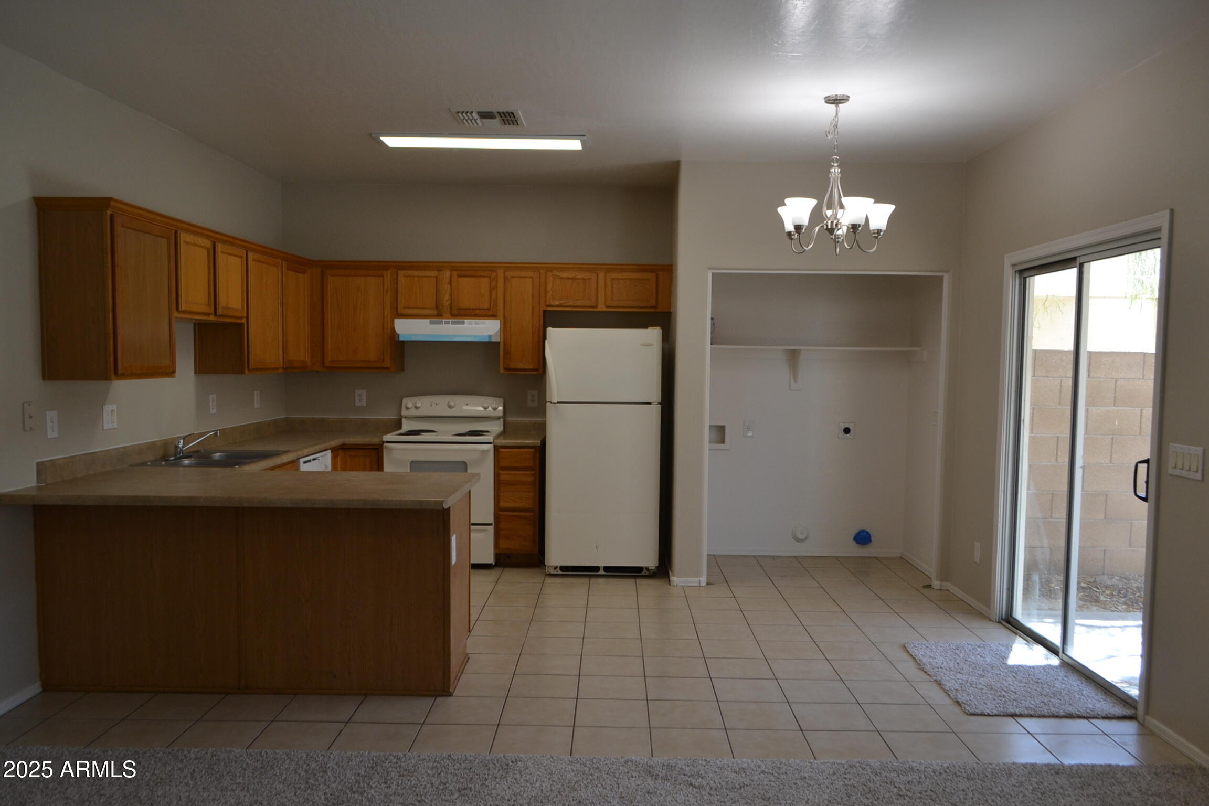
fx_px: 907
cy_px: 403
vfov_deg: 47.9
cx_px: 604
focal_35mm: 27
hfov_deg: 67.4
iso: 400
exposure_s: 1/100
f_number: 5
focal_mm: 18
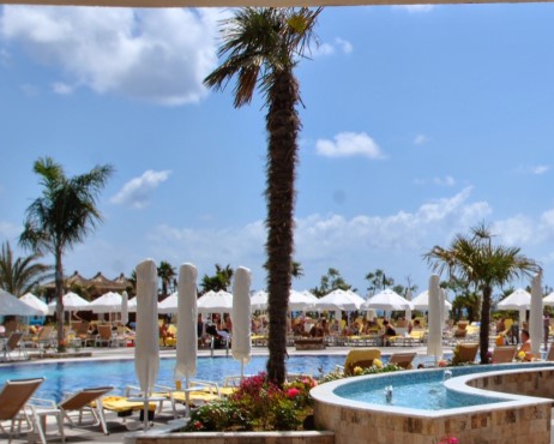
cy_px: 246
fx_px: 919
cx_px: 619
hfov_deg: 29.9
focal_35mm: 56
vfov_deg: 27.1
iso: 100
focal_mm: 16
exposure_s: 1/400
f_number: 10
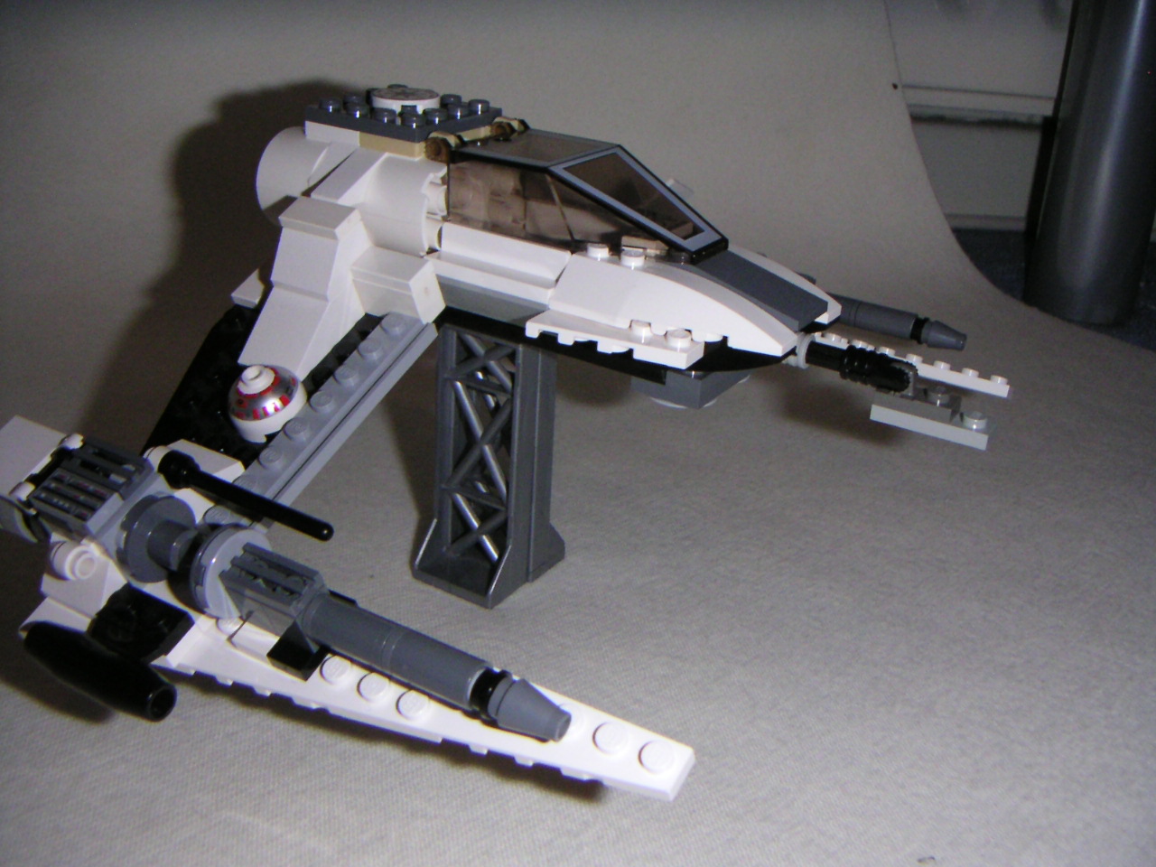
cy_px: 434
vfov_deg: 38.7
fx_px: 1236
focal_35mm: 37
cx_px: 578
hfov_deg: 50.1
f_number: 6.7
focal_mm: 4.8
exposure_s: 1/45
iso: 200
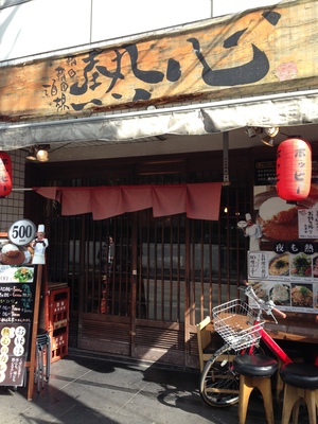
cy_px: 212
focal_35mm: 33
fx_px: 404
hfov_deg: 42.9
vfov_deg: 55.4
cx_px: 159
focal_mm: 4.12
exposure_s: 1/317
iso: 50
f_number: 2.4
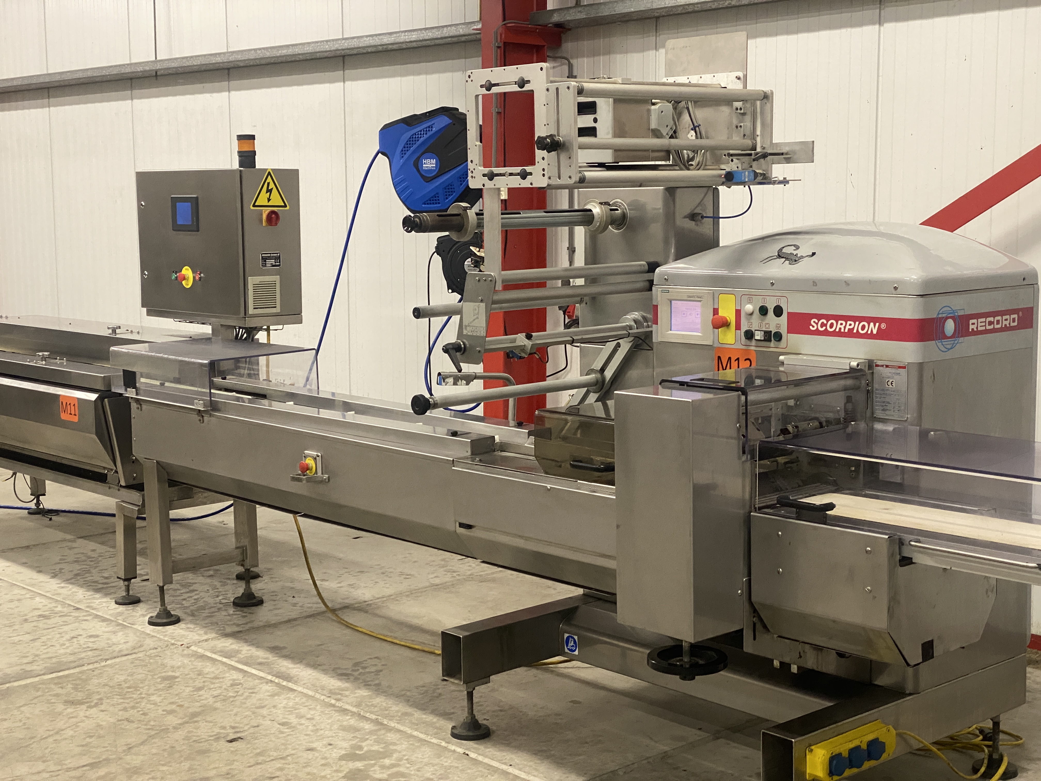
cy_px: 390
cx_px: 520
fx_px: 1564
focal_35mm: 52
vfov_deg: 28.0
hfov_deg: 36.8
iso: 250
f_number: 2
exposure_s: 1/50
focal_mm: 6
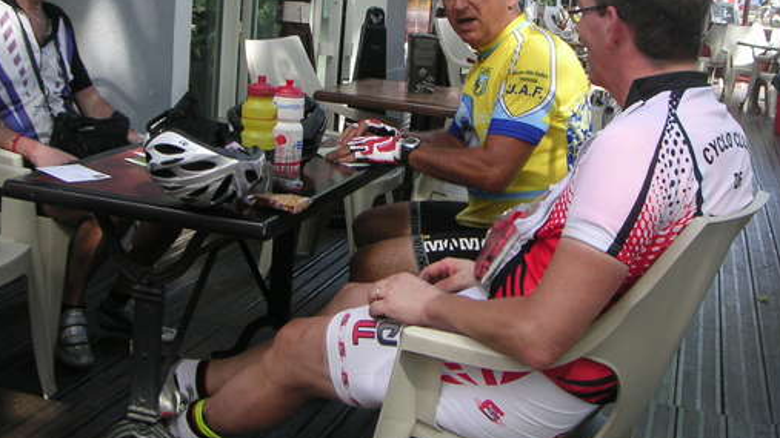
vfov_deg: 24.3
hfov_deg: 42.1
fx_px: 1013
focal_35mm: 49
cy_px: 143
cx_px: 352
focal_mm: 6
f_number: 2.8
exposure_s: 1/180
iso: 50
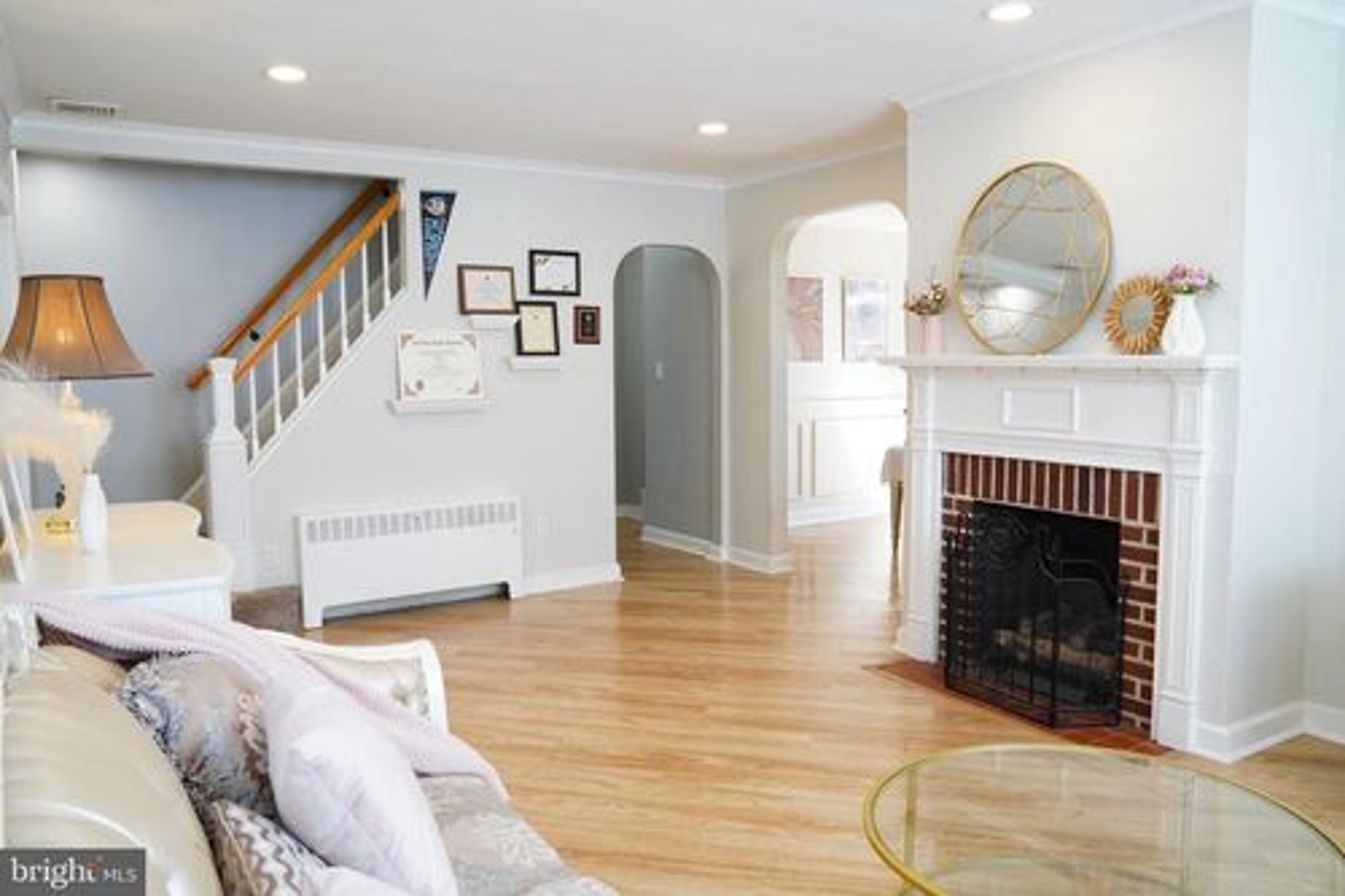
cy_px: 448
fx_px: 971
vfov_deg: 49.5
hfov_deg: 69.4
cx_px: 672
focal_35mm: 26
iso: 1250
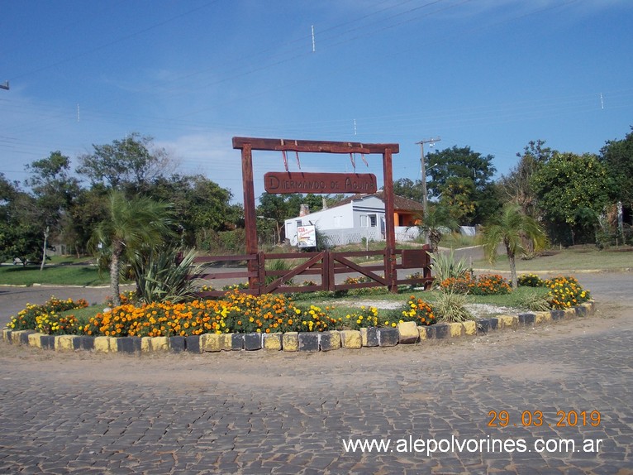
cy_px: 238
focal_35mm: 38
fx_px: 695
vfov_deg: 37.7
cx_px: 316
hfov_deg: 49.0
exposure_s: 1/400
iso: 80
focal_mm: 5.3
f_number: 6.2
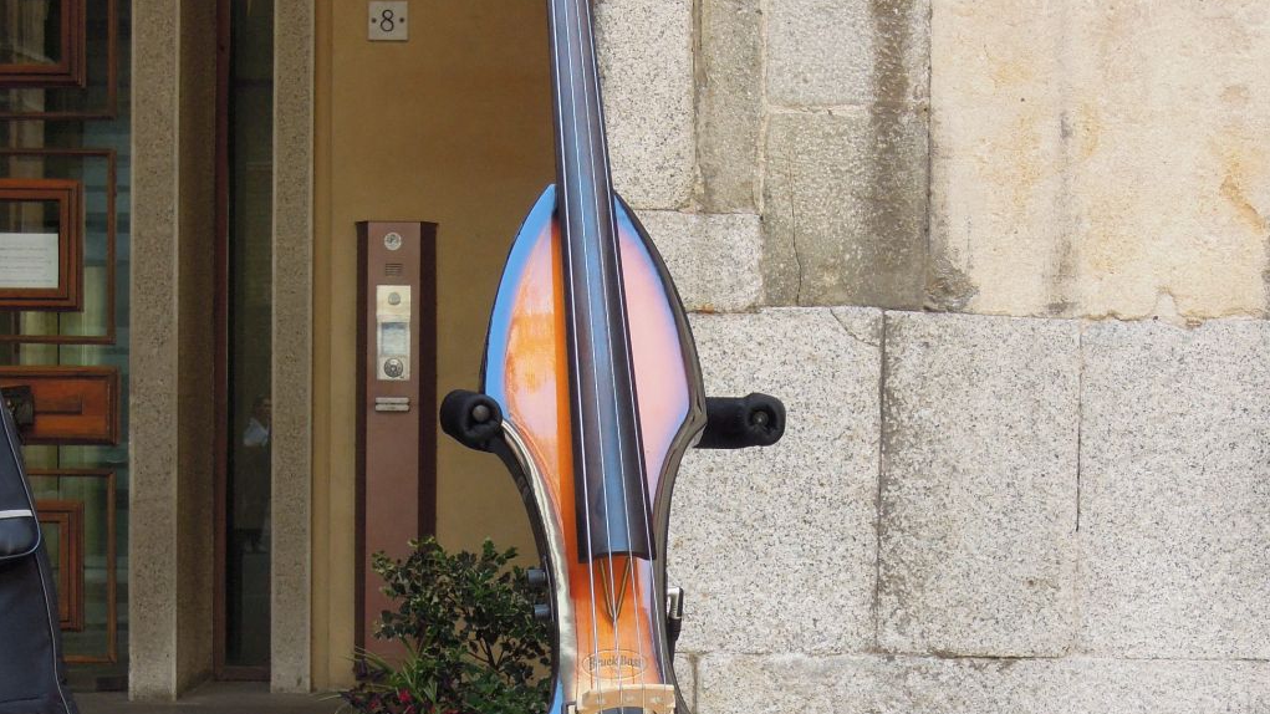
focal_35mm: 102
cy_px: 586
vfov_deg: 11.8
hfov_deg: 21.0
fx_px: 3434
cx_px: 634
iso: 280
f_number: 4.5
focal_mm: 12.5
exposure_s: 1/100
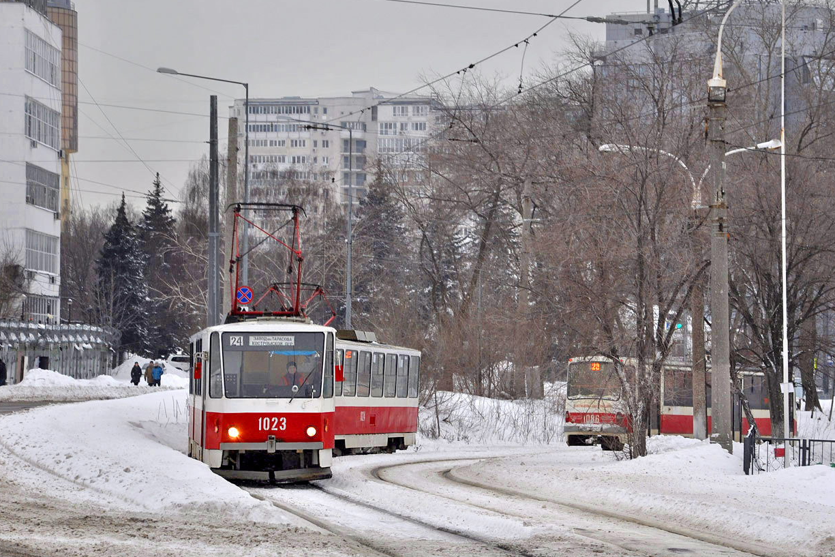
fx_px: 2783
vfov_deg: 11.4
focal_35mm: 120
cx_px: 436
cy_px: 260
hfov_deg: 17.1
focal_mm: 70
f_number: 5.6
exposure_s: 1/250
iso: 200
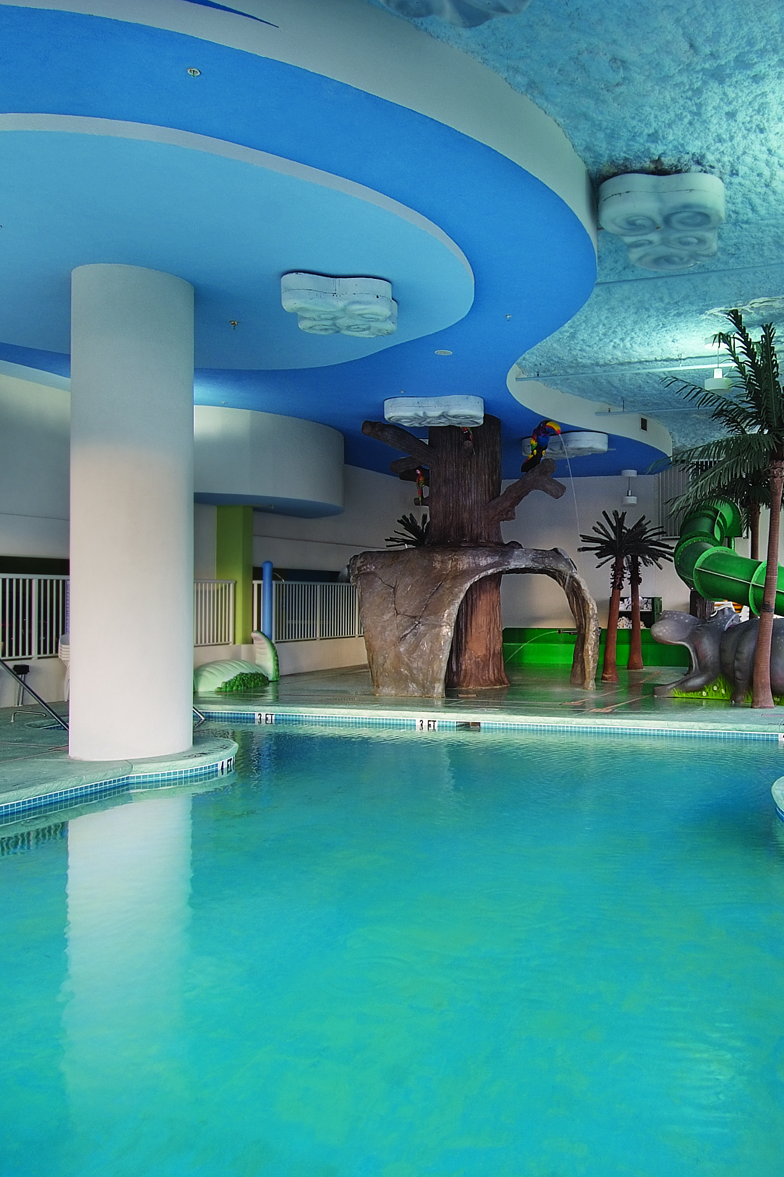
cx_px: 601
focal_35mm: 27
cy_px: 590
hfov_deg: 46.0
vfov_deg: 67.4
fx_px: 882
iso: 200
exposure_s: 1/8
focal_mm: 12
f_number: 10
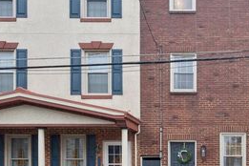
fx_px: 304
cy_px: 73
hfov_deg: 42.0
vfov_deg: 30.5
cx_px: 209
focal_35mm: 44
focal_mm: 15.1
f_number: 8
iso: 250
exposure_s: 1/50
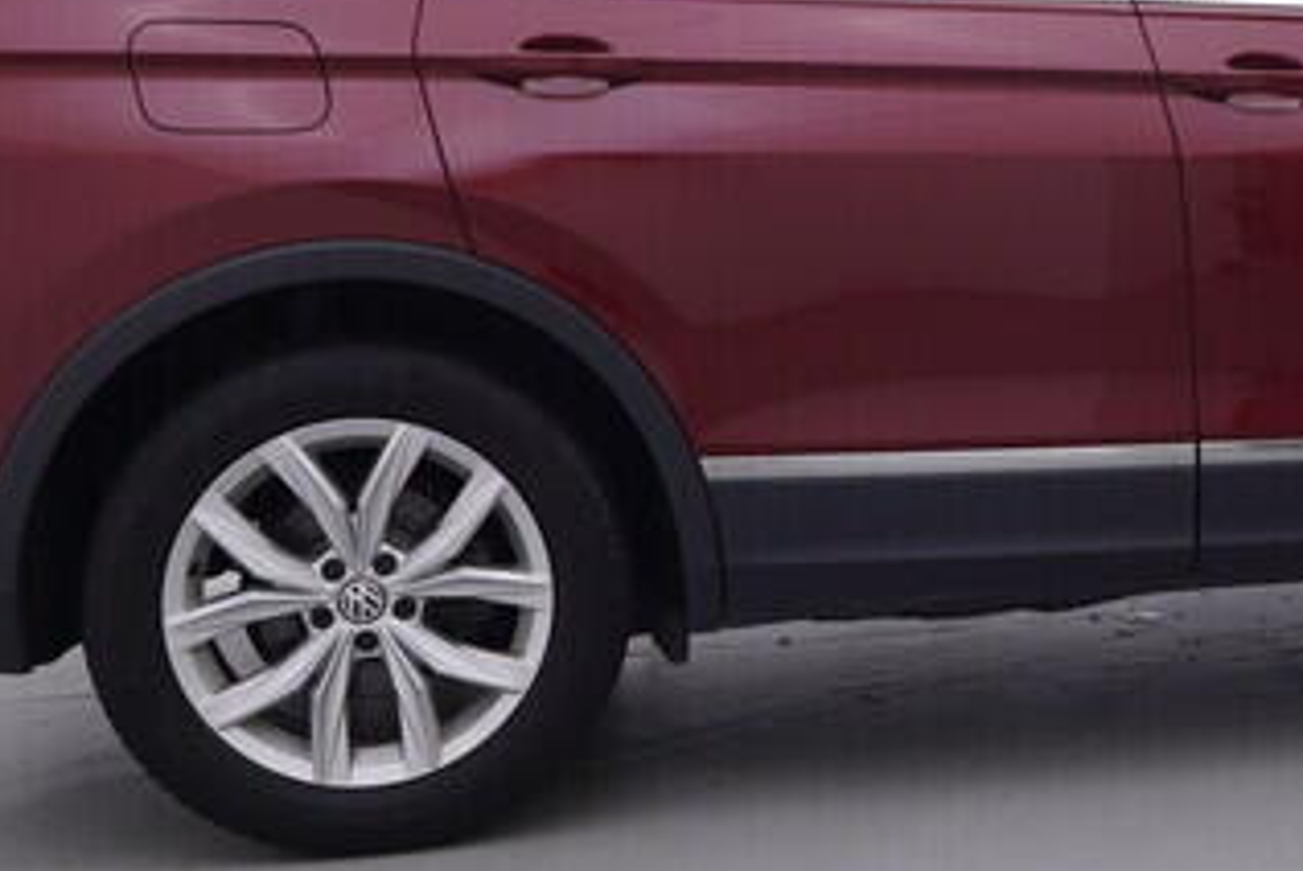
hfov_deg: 26.6
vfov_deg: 18.7
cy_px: 259
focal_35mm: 73
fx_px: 2631
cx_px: 1233
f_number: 5
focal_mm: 15
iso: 200
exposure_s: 1/80
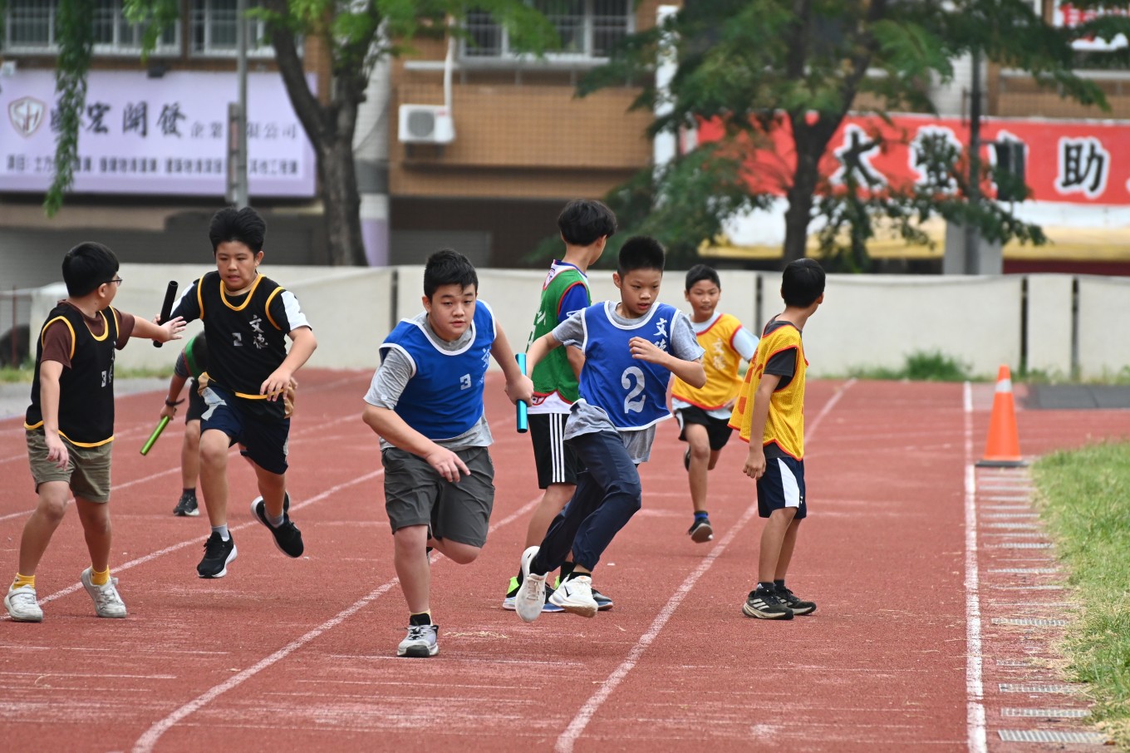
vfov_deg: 4.6
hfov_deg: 6.9
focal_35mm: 300
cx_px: 565
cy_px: 376
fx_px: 9414
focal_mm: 200
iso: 800
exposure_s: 1/1000
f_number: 5.3
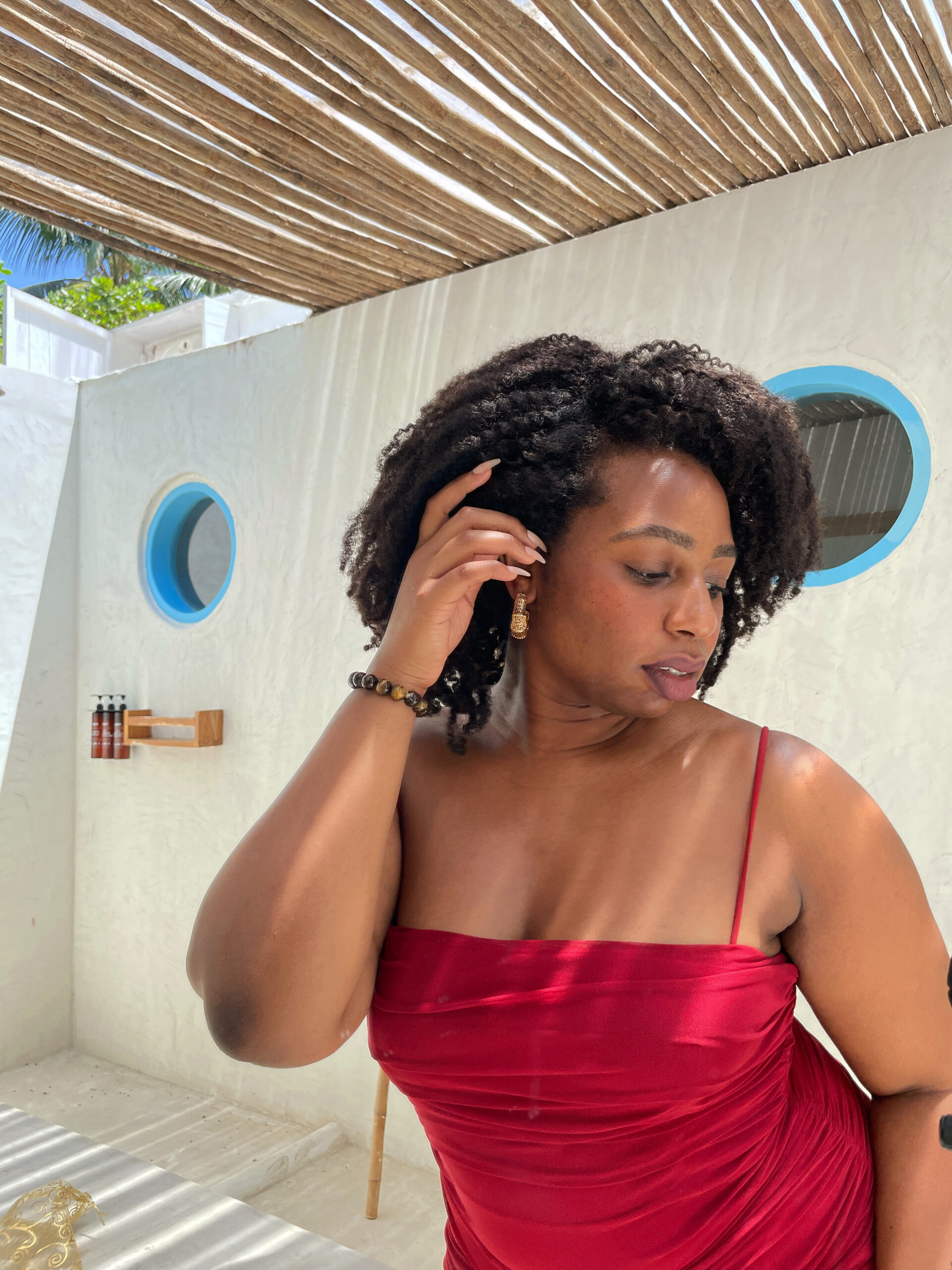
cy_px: 635
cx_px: 476
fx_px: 953
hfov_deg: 53.1
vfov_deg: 67.3
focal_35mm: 26
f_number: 1.6
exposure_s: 1/673
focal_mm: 4.2
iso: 50
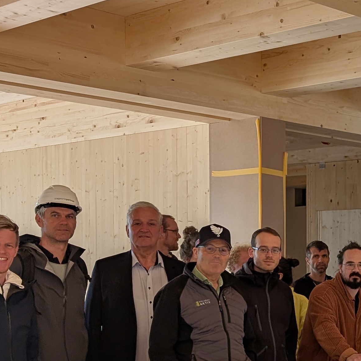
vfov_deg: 22.9
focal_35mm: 74
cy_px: 303
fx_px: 873
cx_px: 389
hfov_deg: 22.2
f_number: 1.68
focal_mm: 6.9
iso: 13
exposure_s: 1/41.8
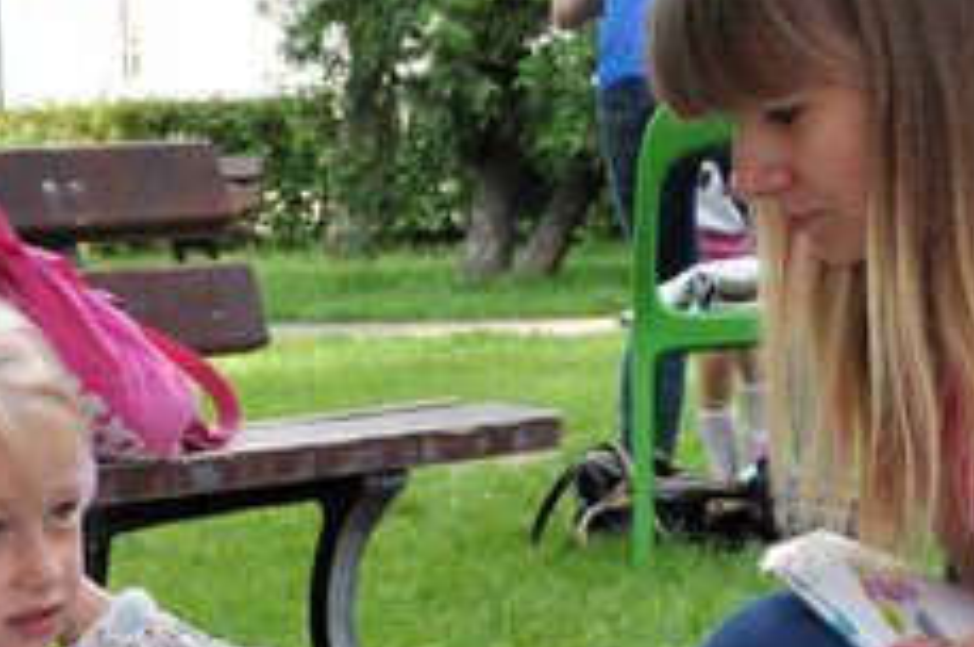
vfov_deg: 8.9
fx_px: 4134
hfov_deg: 13.4
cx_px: 336
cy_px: 668
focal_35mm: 153
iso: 500
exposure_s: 1/125
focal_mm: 36
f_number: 14
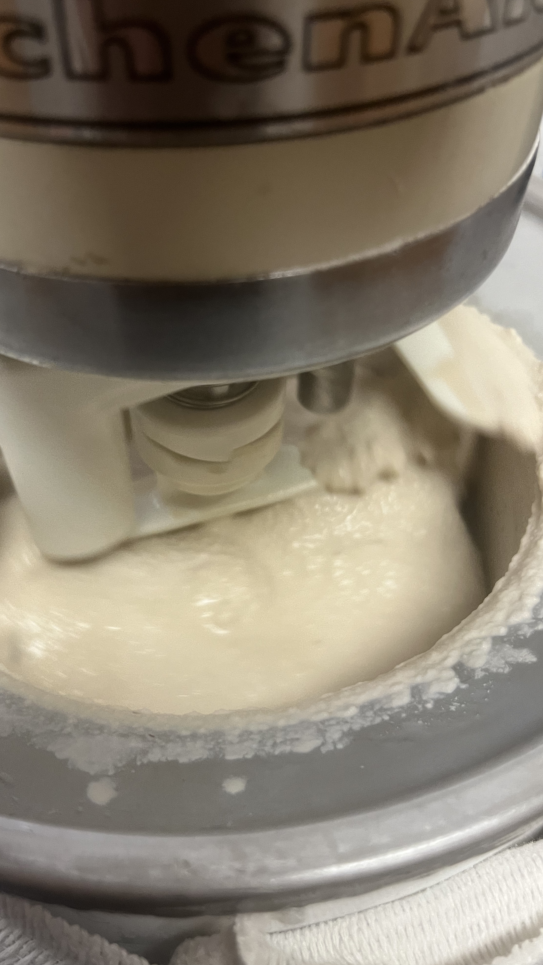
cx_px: 225
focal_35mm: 29
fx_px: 742
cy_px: 486
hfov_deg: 40.0
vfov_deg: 66.1
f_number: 1.6
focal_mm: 5.1
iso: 200
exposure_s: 1/60
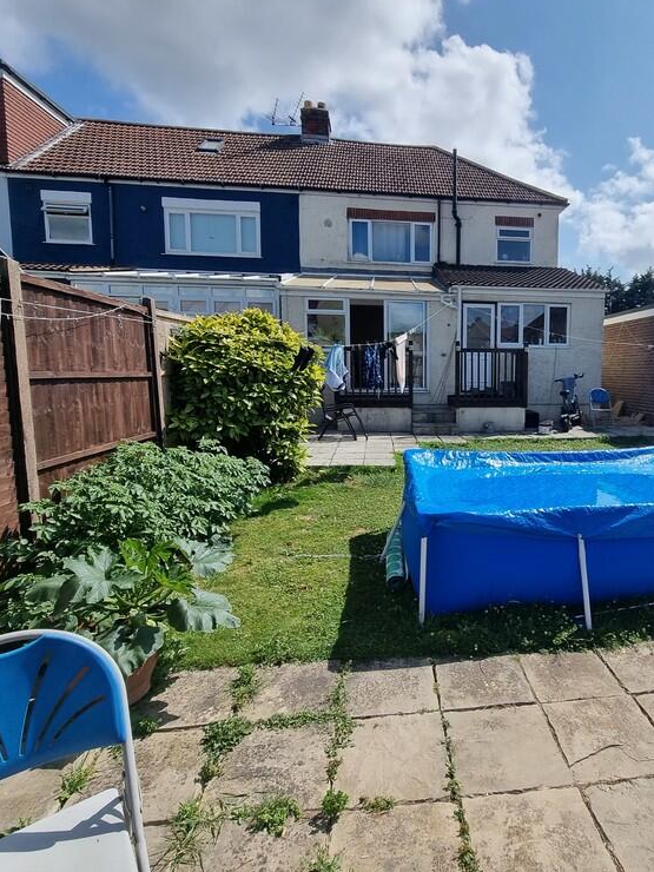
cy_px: 422
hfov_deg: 69.0
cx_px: 450
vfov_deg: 87.7
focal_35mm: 18
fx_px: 453
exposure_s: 1/2496
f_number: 2.2
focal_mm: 2.2
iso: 50
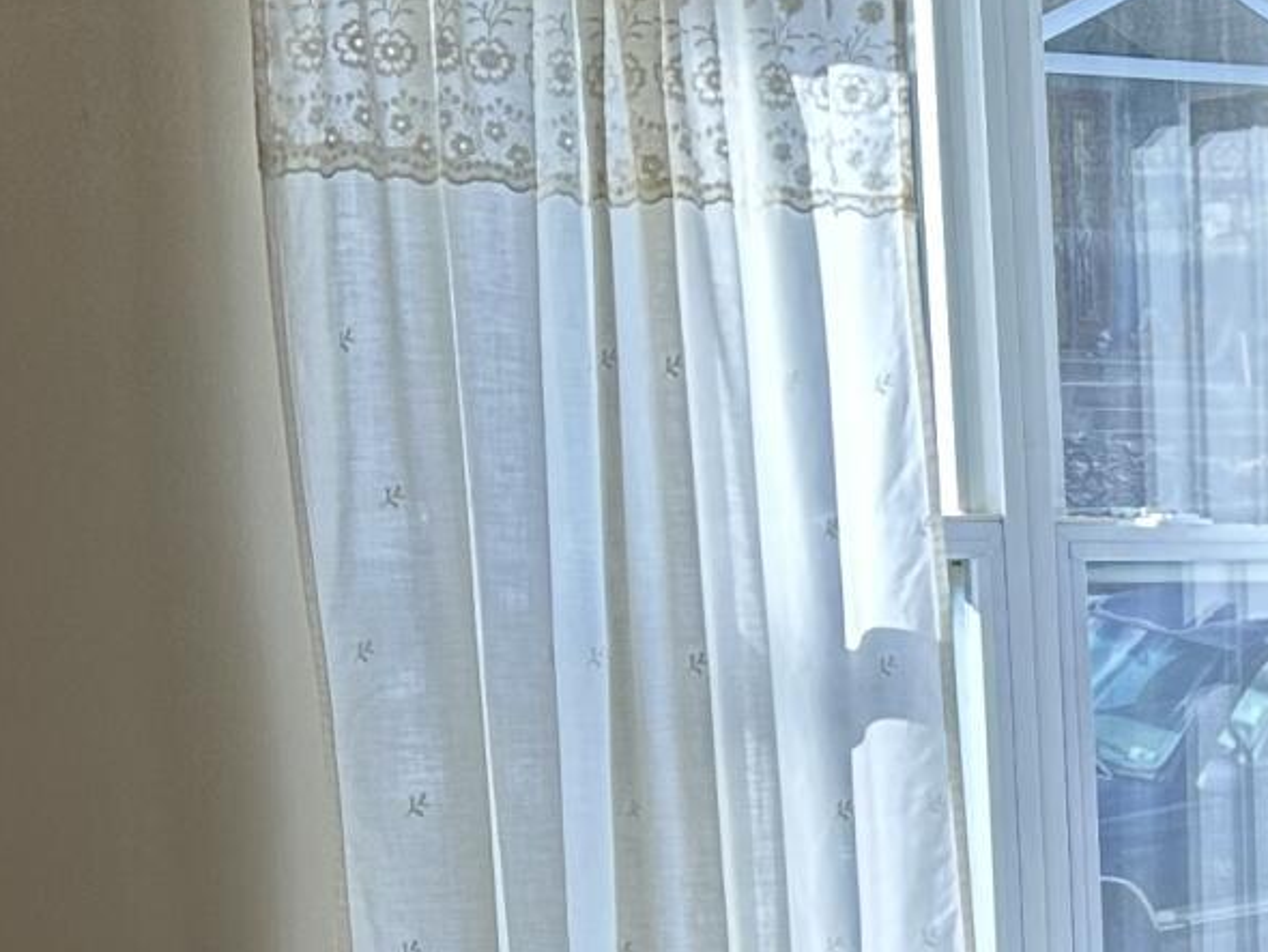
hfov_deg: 15.2
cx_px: 1792
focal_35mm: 122
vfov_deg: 11.6
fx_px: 4471
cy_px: 1498
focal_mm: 6.86
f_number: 1.78
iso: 80
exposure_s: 1/516
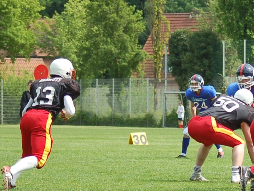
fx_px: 2018
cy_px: 109
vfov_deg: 5.4
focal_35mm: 275
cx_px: 289
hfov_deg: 7.2
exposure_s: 1/1000
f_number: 4
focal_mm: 70
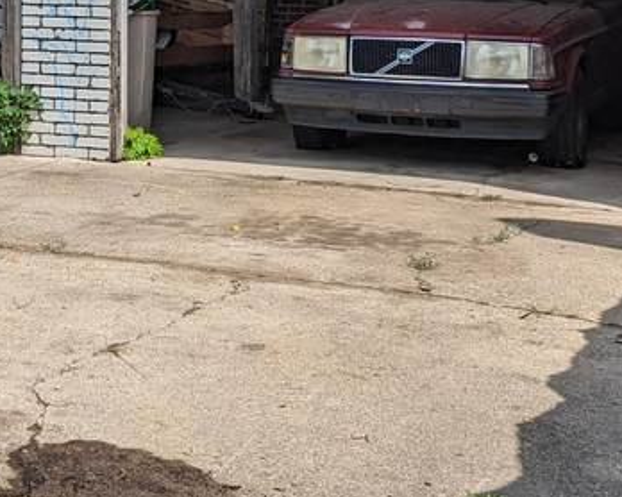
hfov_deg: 21.4
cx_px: -12
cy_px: -148
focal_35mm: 86
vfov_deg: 16.8
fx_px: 1582
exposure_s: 1/2262
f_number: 1.85
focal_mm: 6.81
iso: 46
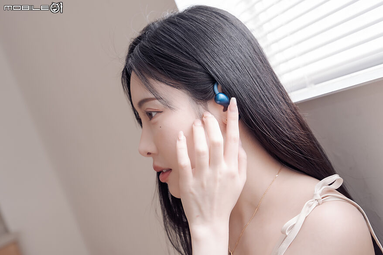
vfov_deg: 24.2
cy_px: 128
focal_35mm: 56
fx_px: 596
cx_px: 192
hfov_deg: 35.6
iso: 400
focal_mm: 56
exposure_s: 1/60
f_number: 5.6
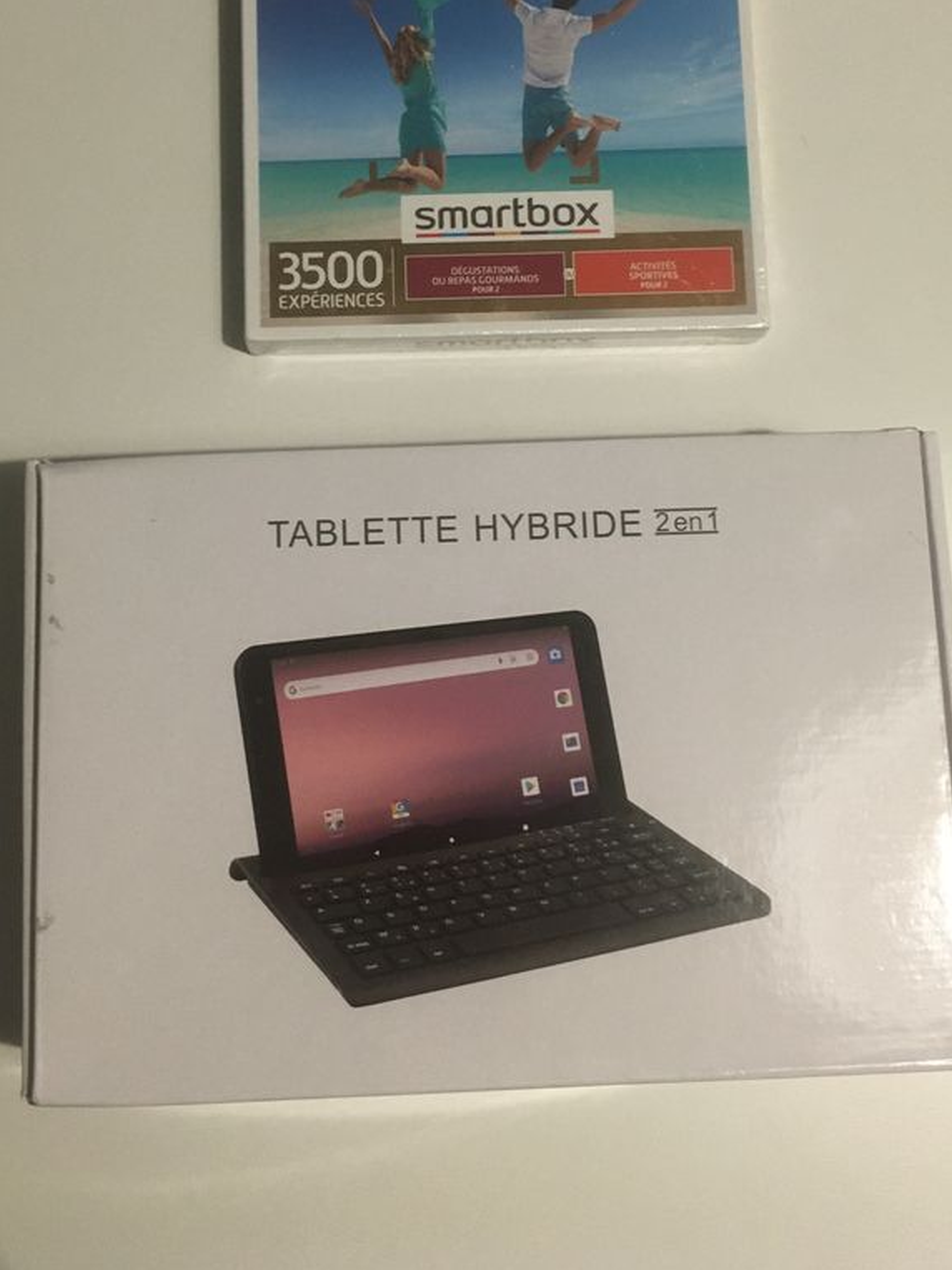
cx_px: 434
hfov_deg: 37.7
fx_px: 1394
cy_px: 484
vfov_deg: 48.6
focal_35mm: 38
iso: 200
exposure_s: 1/33
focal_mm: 4.15
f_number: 2.2
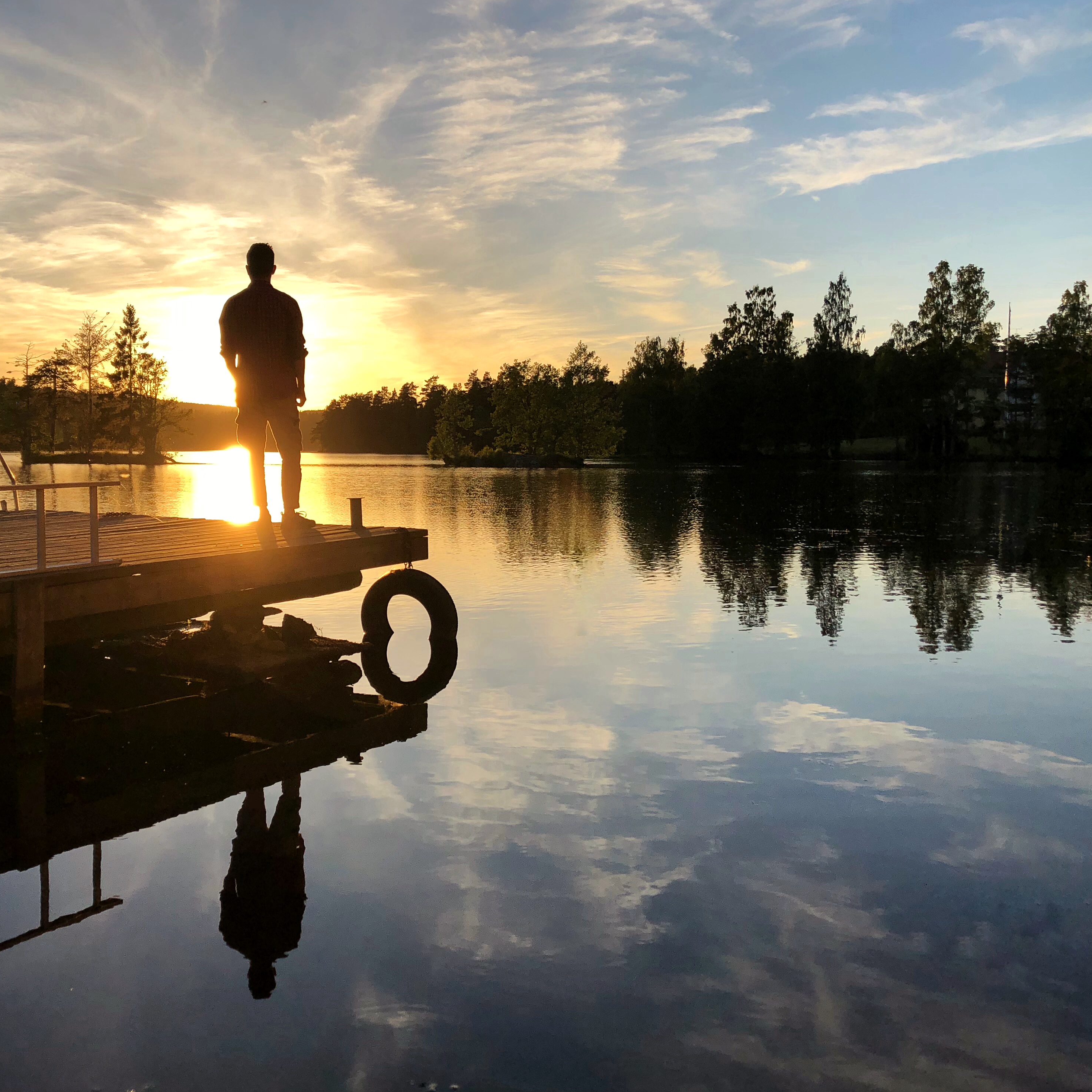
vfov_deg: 48.4
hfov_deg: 48.0
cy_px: 531
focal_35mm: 34
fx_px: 1213
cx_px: 410
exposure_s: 1/1548
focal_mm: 3.99
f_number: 1.8
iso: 20
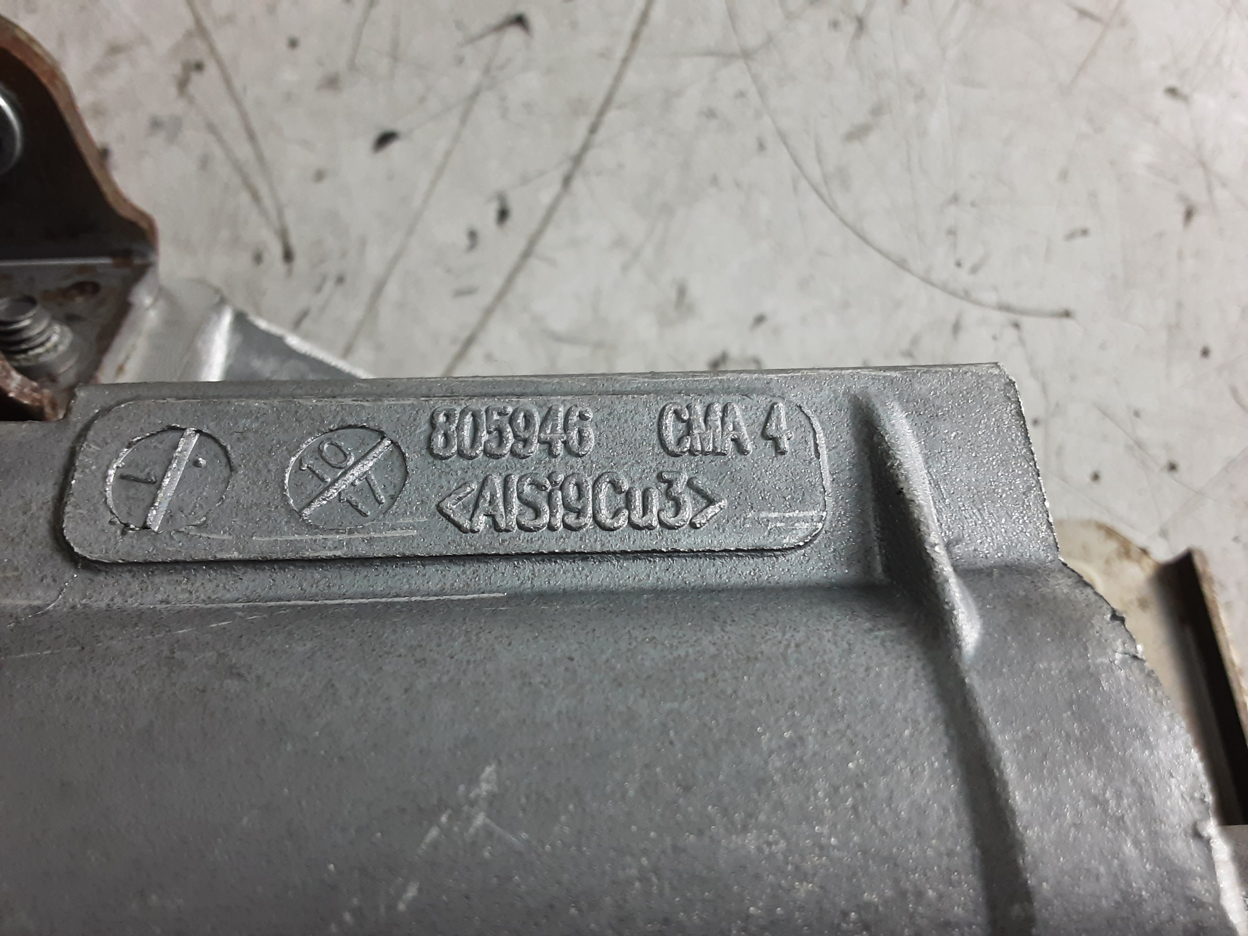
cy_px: 468
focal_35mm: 27
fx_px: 973
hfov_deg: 65.3
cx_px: 624
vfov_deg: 51.4
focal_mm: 2.91
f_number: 1.9
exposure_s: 1/50
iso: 125
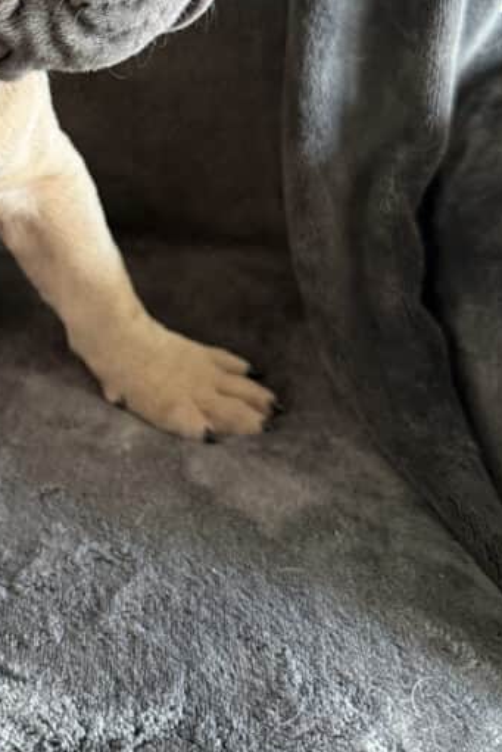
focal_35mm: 50
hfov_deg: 25.4
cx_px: -21
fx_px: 1045
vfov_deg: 38.9
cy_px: 222
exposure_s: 1/60
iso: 320
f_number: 1.78
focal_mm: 6.76
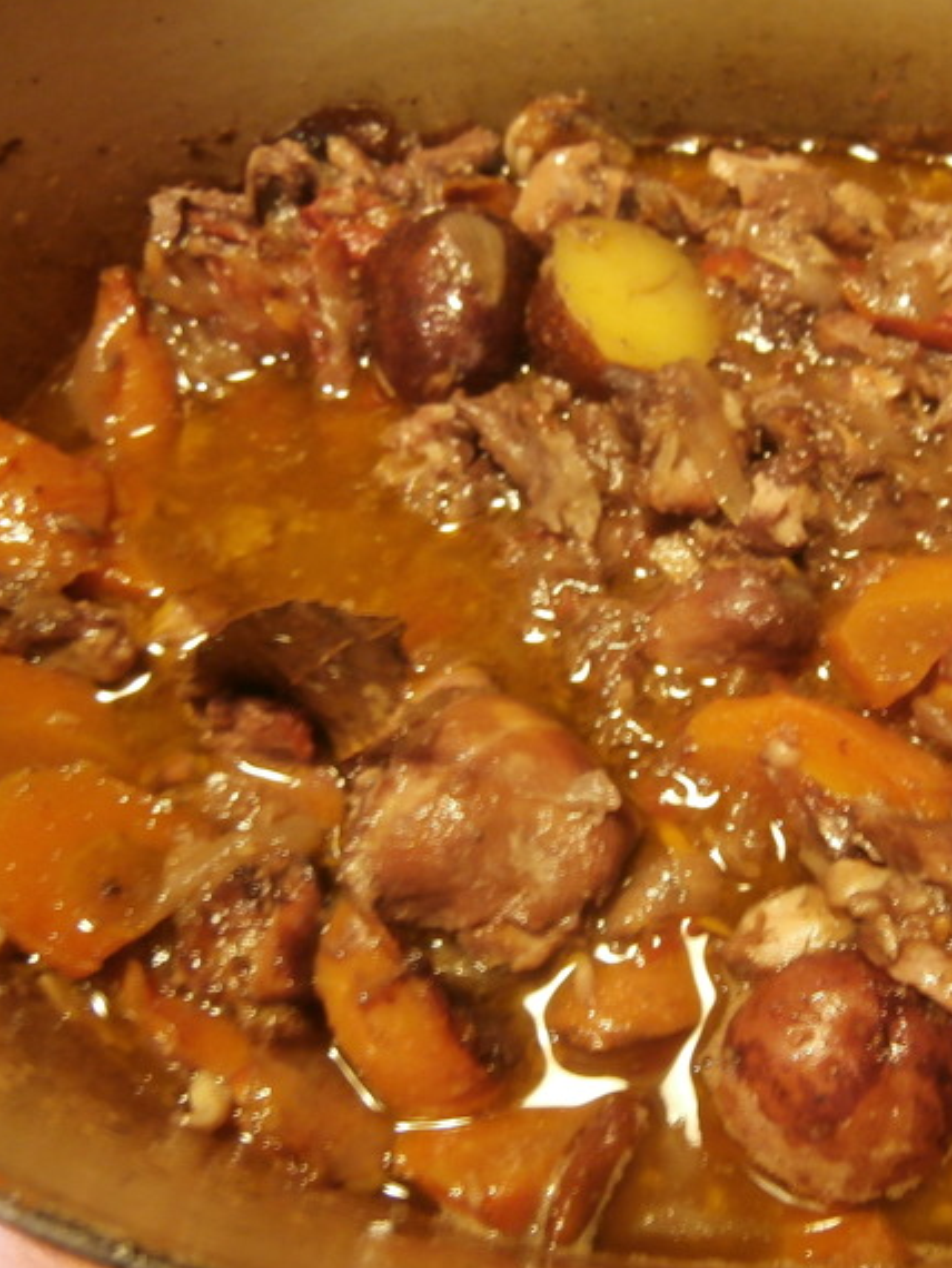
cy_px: 645
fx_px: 1209
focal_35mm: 33
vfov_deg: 55.3
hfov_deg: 41.7
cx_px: 710
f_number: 3
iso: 200
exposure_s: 1/2
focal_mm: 4.2
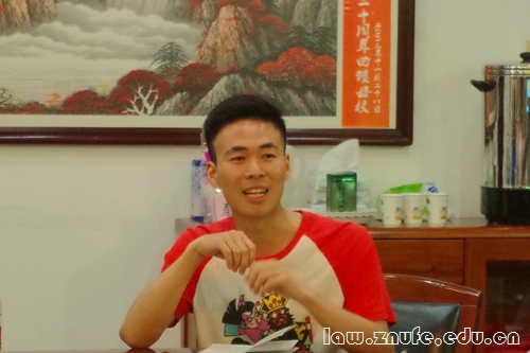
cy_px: 176
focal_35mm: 82
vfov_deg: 16.6
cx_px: 265
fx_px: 1207
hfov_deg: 24.8
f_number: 5.6
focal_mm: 55
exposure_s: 1/30
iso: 3200
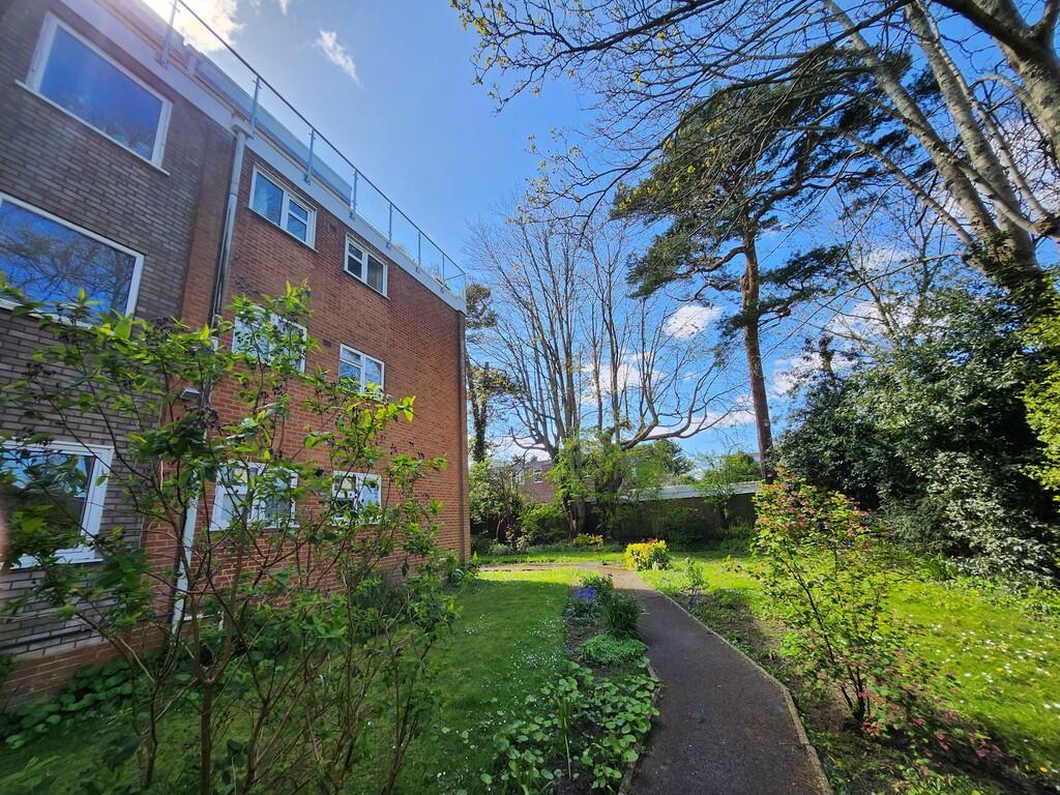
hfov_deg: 106.2
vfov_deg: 89.9
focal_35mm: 13
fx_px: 398
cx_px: 530
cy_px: 398
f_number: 2.2
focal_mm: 1.74
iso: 32
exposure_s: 1/395
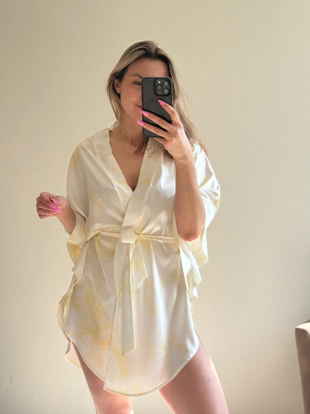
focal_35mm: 48
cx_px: 155
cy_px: 207
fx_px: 573
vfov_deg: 39.7
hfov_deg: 30.3
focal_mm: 6.76
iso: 64
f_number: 1.78
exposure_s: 1/255
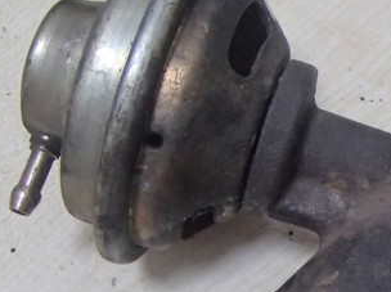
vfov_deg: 18.6
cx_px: 379
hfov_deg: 24.1
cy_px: 244
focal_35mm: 78
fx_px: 880
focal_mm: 6.64
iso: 800
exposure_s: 1/50
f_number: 4.7
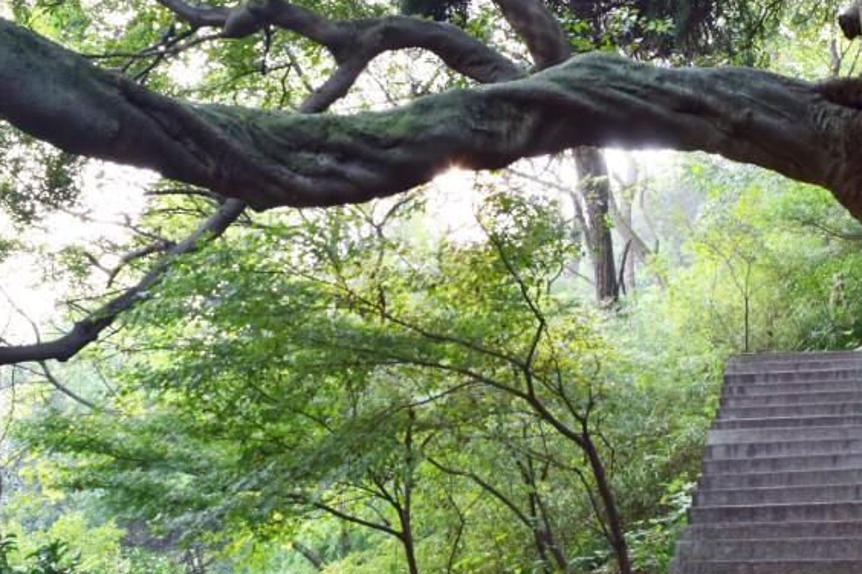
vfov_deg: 27.4
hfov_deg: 39.8
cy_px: 370
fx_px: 1173
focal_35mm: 49
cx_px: 582
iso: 400
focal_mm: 18
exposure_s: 1/80
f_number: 8
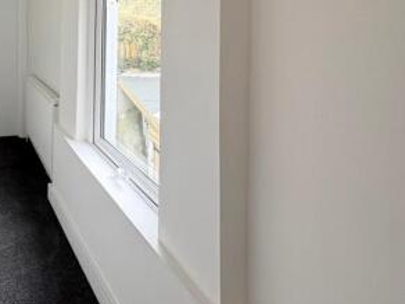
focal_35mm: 28
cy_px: 15
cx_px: 17
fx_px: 328
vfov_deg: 44.0
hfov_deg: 52.8
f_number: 2.2
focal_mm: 2.22
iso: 80
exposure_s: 1/99
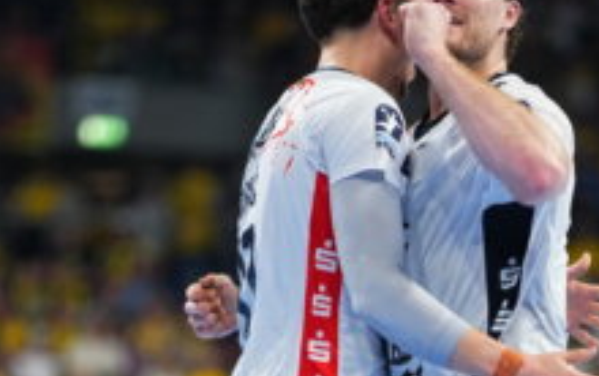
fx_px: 6128
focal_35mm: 375
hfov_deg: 5.6
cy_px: 518
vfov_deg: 3.5
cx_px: 349
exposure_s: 1/1600
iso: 1000
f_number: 1.8
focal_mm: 135
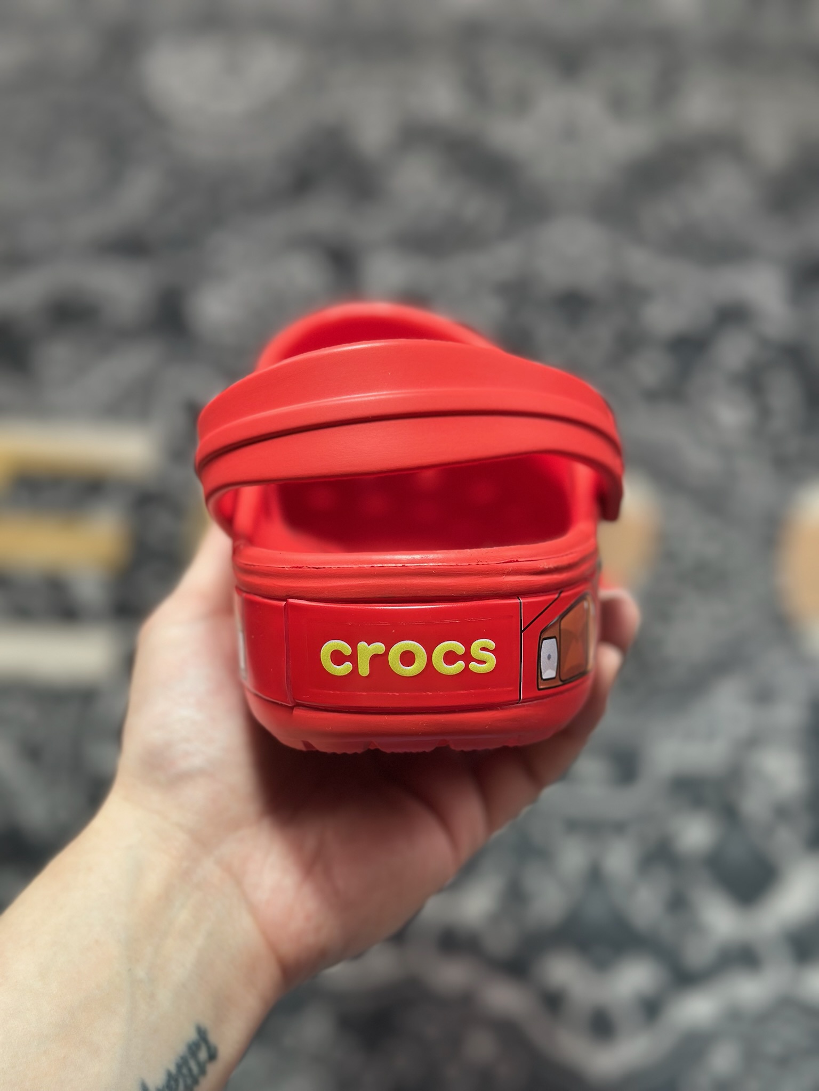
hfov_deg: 30.3
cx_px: 410
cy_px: 546
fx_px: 1514
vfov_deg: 39.7
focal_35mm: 48
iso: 80
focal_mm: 6.86
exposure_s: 1/224
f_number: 1.78
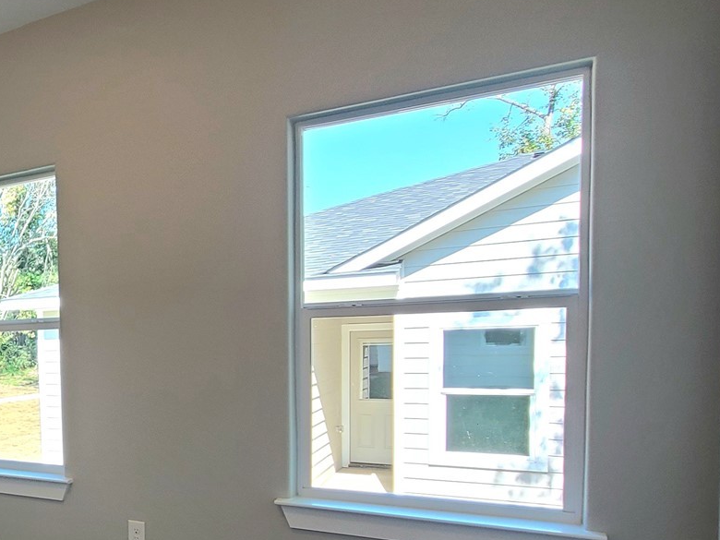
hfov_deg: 45.2
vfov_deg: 42.9
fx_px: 666
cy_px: 402
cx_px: -42
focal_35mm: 32
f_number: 2.2
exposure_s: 1/127
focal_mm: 2.2
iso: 64
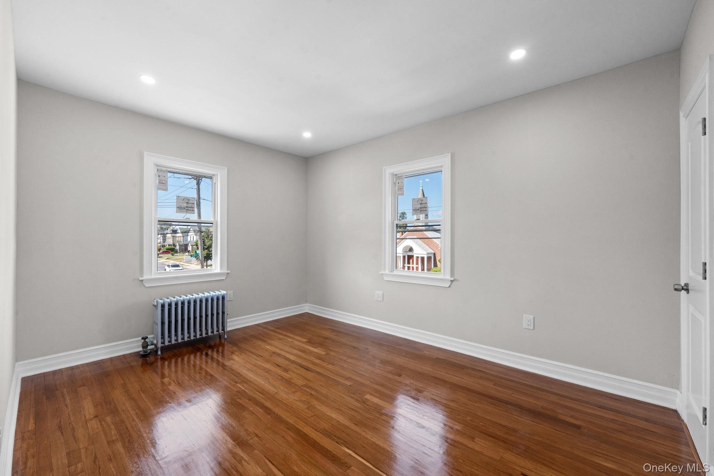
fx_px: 278
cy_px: 238
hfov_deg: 104.3
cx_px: 357
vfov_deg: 81.2
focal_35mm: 14
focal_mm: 14
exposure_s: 1/25
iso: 800
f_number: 10
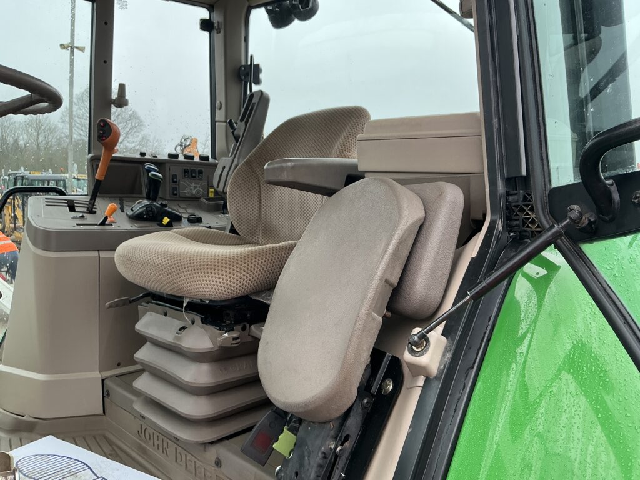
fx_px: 518
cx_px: 320
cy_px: 240
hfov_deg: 63.4
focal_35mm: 28
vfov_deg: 49.7
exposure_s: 1/122
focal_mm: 3
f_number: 1.8
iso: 25
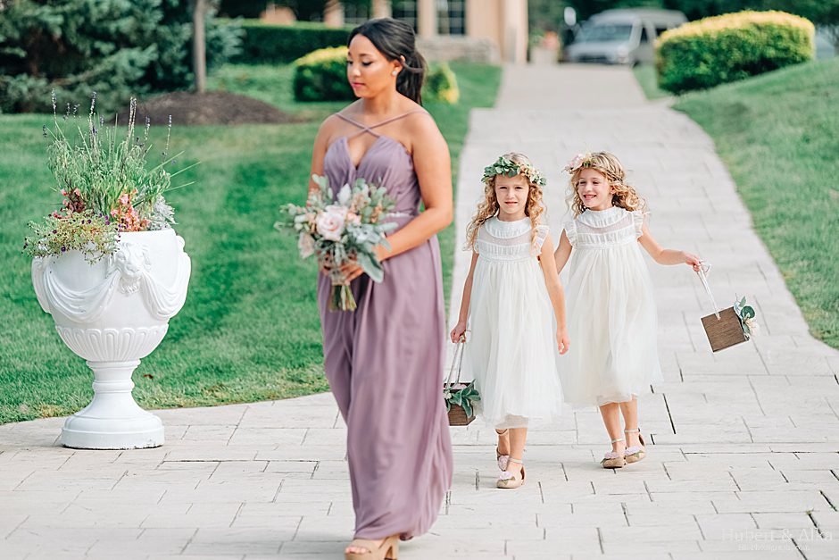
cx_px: 420
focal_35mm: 160
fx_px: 3729
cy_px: 280
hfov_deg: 12.8
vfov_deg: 8.6
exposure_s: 1/2000
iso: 320
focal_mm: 160
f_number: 2.8
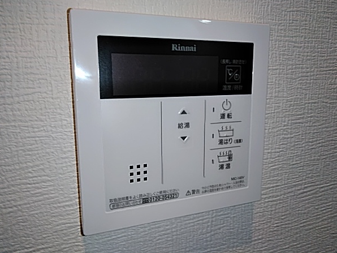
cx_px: 175
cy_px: 123
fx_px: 282
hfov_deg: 61.6
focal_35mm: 29
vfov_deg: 48.2
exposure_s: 1/125
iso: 158
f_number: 2.2
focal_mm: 3.46
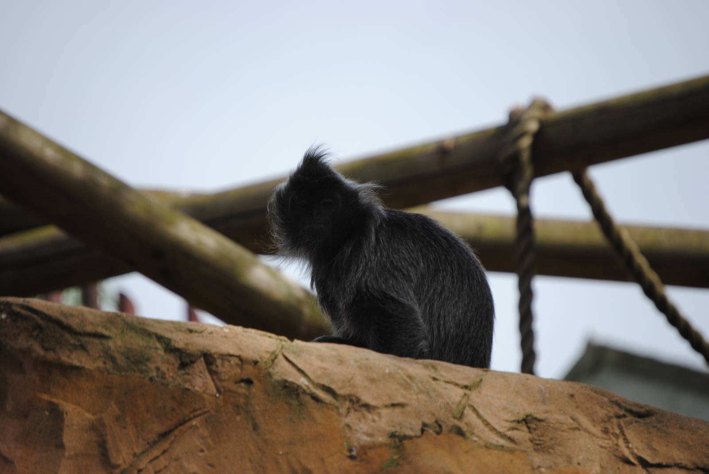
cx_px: 354
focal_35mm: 300
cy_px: 237
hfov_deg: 6.9
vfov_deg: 4.6
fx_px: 5915
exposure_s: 1/800
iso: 200
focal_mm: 200
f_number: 5.6
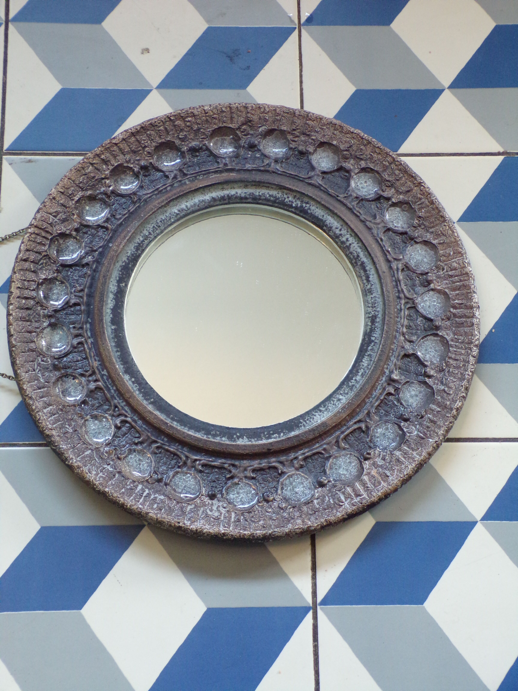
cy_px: 346
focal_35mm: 56
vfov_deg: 34.3
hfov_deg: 26.1
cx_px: 259
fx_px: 1117
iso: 375
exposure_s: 1/17
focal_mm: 10.1
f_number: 3.7
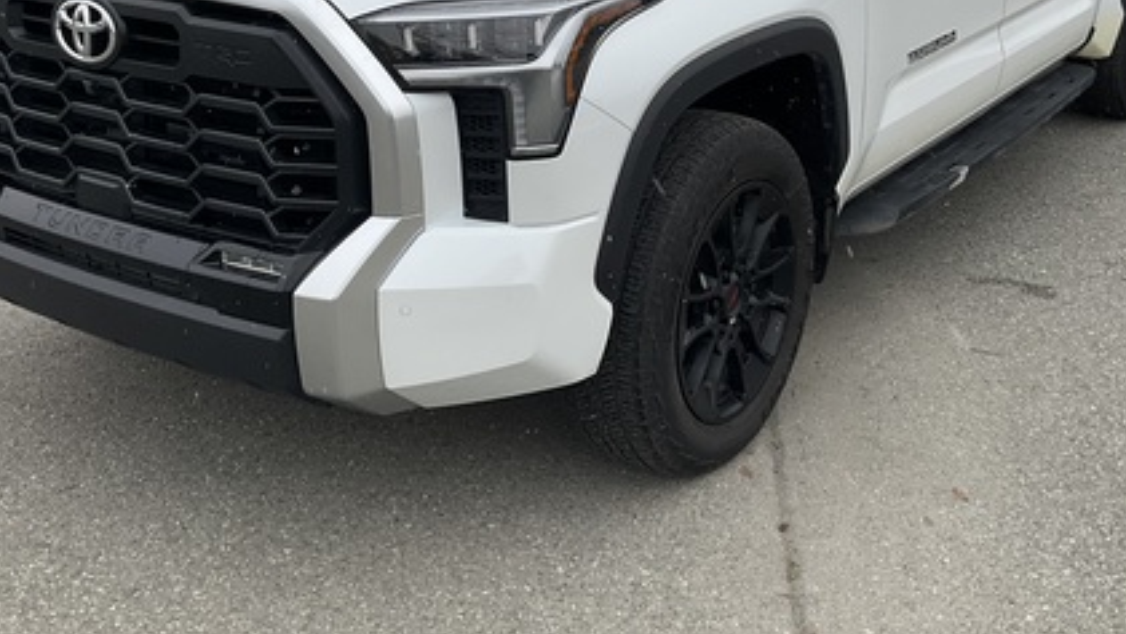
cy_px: 51
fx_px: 1433
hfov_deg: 42.9
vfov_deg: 24.2
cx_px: 610
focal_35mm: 48
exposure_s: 1/182
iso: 20
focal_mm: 3
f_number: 1.8
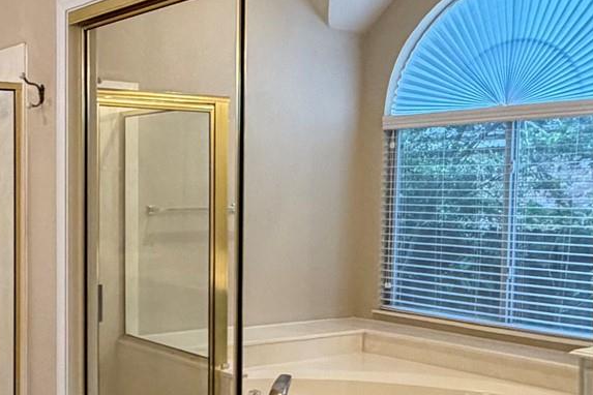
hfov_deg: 35.4
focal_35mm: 52
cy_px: 213
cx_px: 33
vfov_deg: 26.0
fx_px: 856
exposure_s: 1/60
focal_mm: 2.22
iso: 320
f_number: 2.2
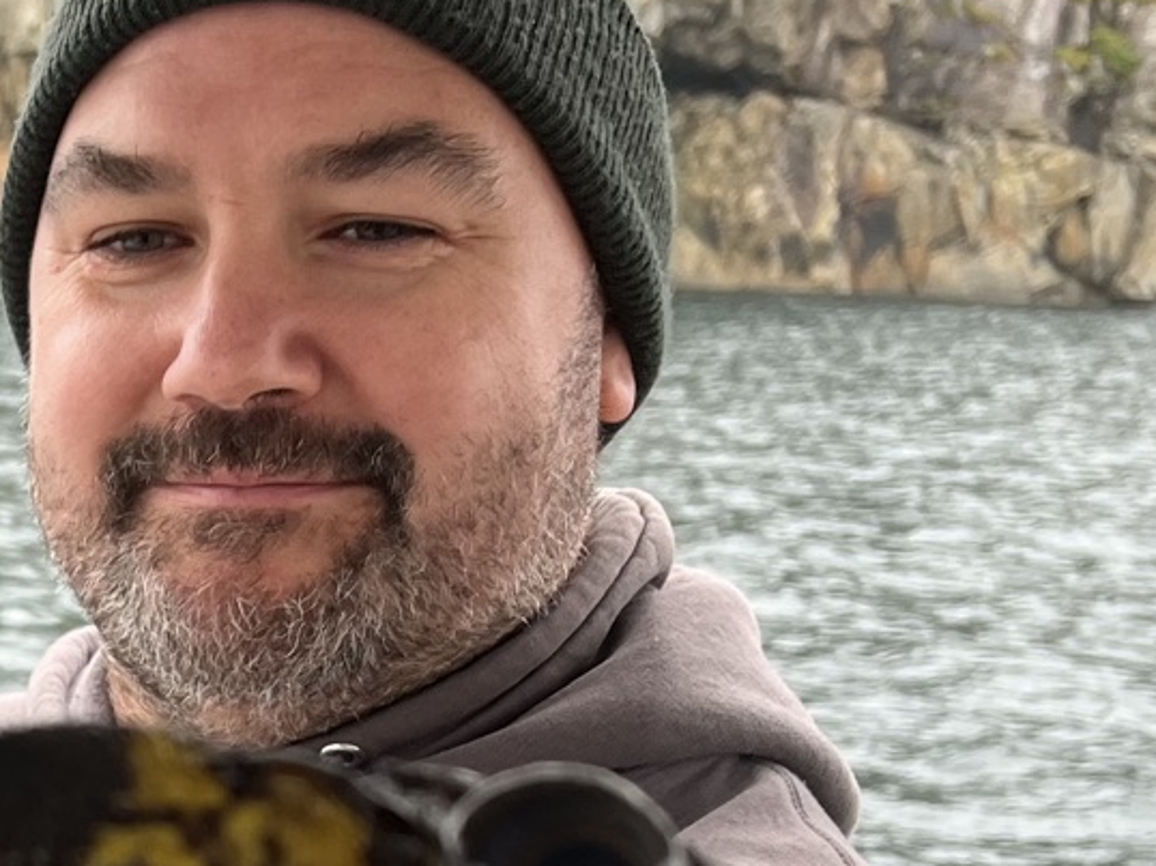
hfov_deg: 20.9
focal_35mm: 87
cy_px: 1113
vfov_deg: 16.1
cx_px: -256
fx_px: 2904
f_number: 1.5
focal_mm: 5.7
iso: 64
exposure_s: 1/121
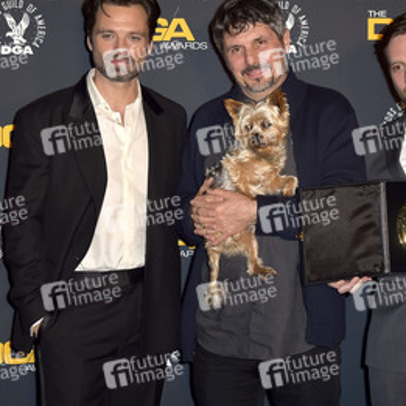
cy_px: 176
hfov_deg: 15.8
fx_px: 1460
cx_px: 257
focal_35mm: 110
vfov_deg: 15.8
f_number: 6.3
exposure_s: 1/250
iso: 500
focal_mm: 75
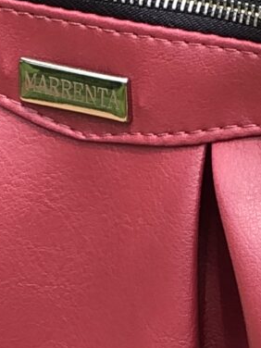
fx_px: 3901
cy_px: -454
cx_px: 356
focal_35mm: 388
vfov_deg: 5.0
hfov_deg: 3.8
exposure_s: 1/120
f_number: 2.8
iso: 20
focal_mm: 6.6
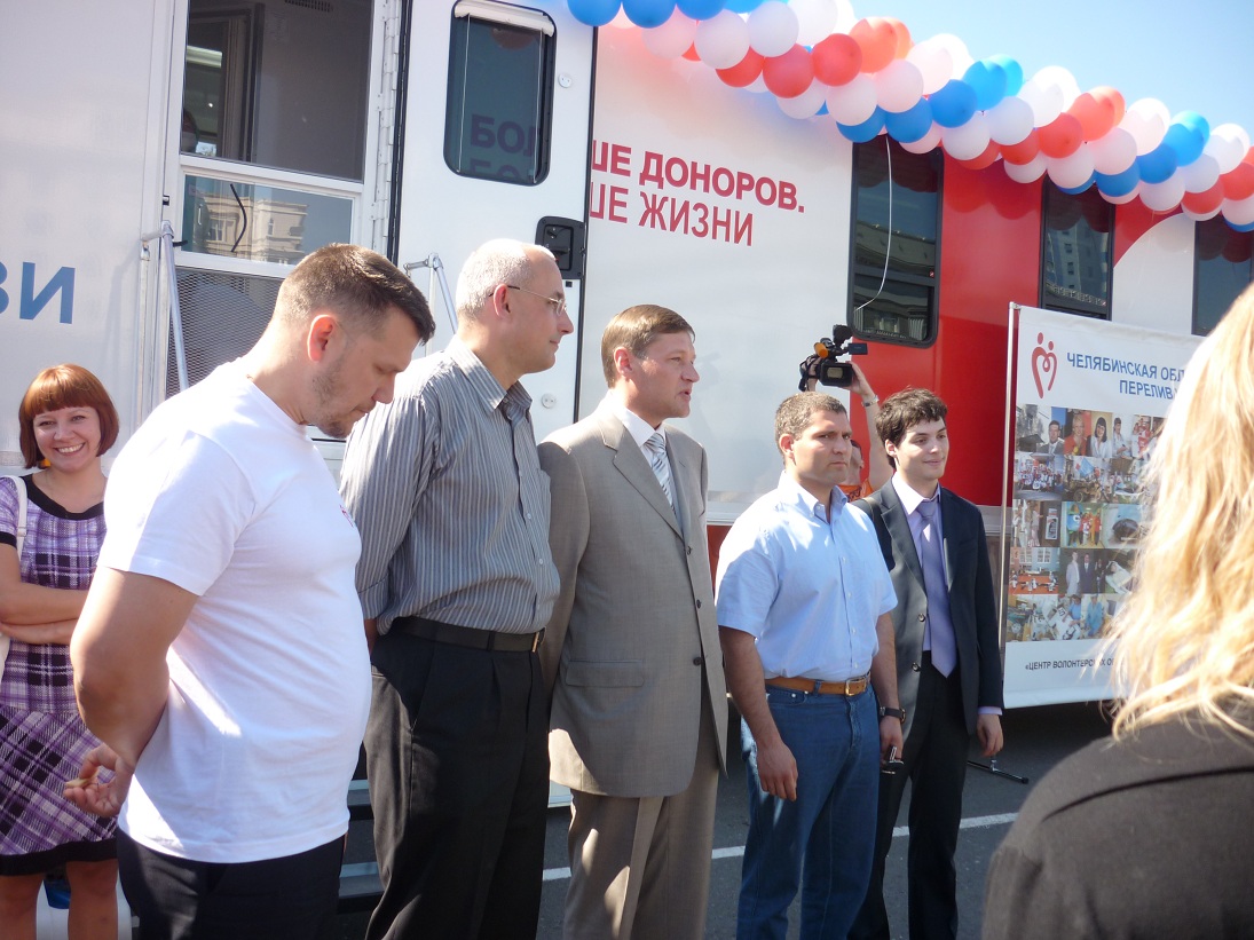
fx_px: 1195
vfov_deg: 42.9
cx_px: 627
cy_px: 470
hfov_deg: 55.4
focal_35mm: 33
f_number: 2.8
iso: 80
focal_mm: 5.5
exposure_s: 1/320
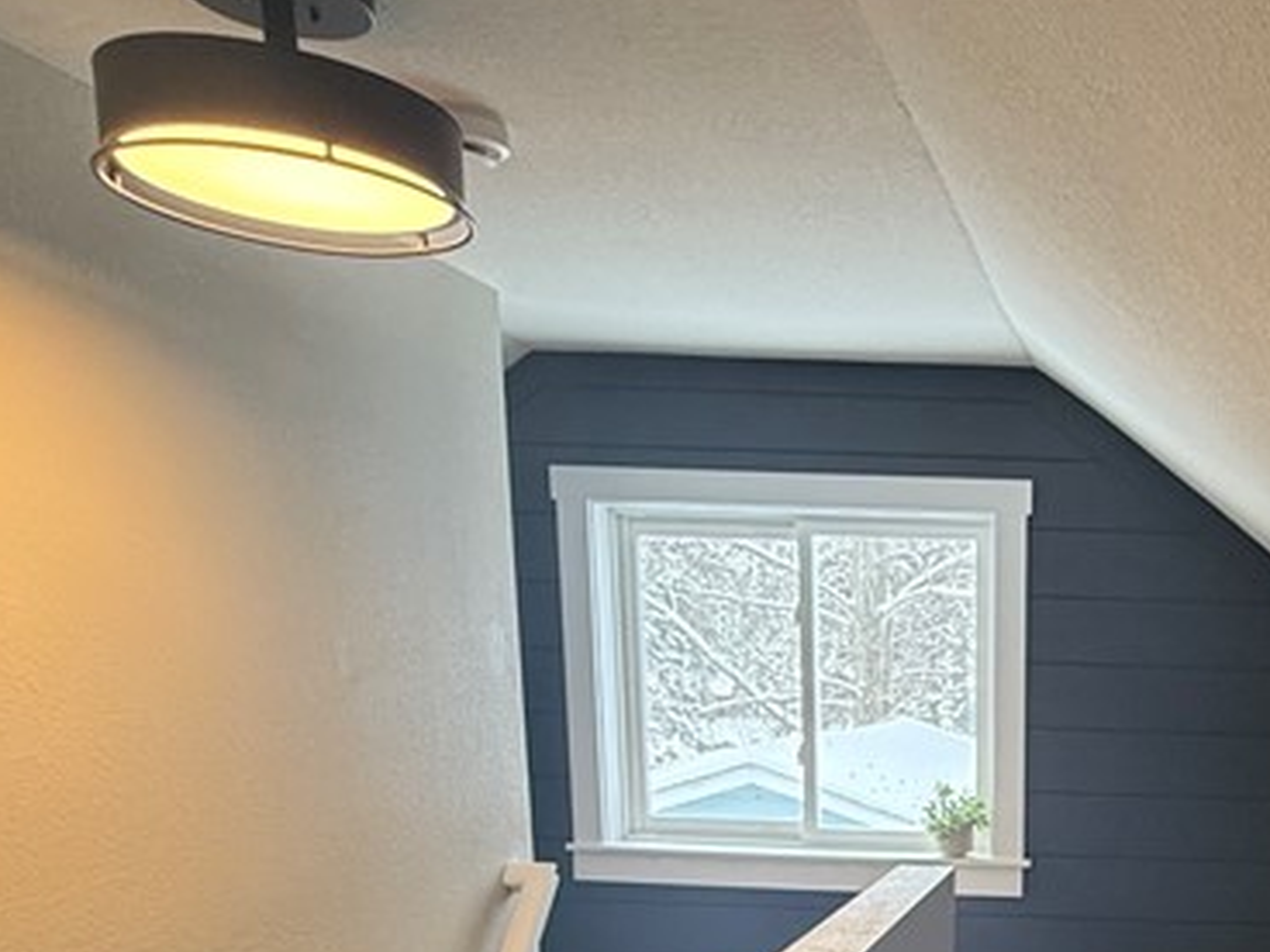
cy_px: 945
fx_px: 1431
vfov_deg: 33.7
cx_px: 1142
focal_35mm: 39
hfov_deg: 43.7
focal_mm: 2.22
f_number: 2.2
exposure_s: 1/120
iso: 320
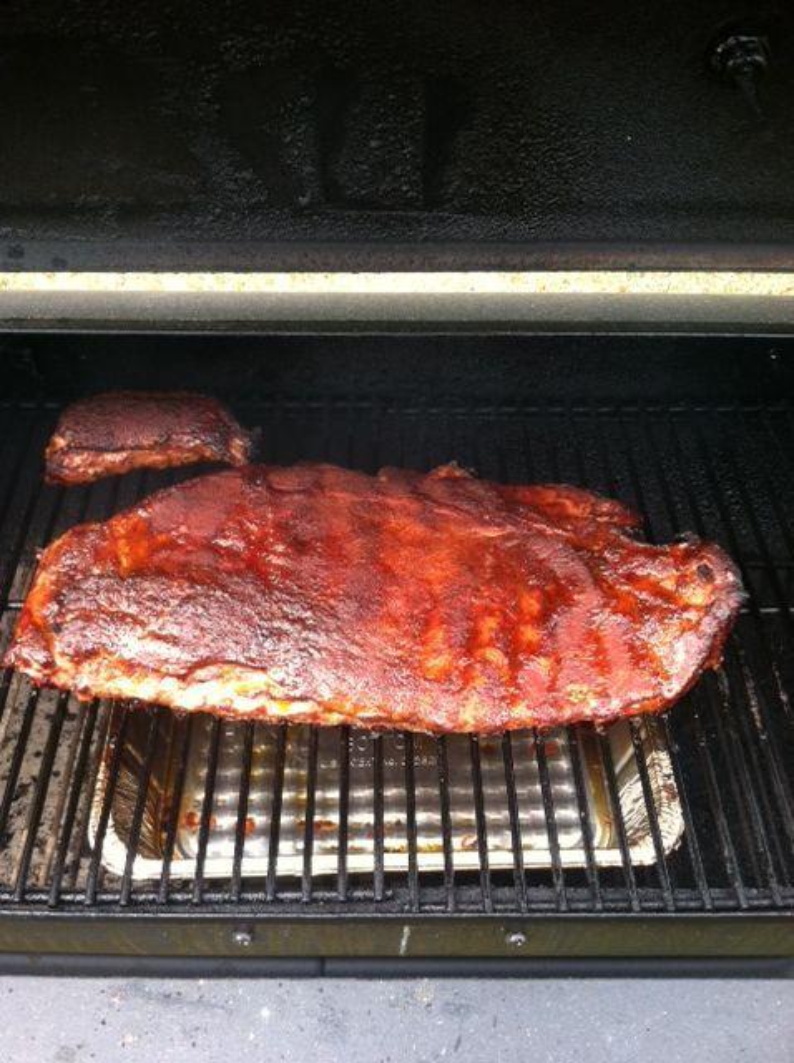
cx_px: 397
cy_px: 532
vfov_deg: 52.7
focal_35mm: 35
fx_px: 1073
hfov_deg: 40.6
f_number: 2.8
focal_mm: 3.85
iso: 100
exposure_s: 1/120
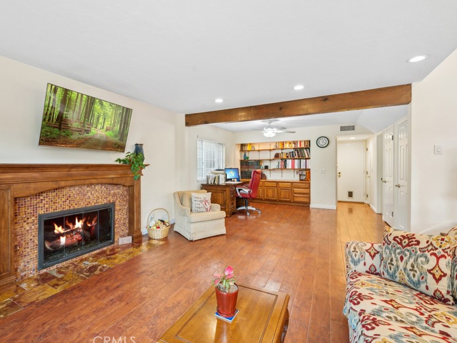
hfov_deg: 94.2
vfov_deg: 78.1
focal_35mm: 16
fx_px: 211
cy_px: 168
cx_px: 206
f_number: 8
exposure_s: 1/4
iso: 400
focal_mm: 14
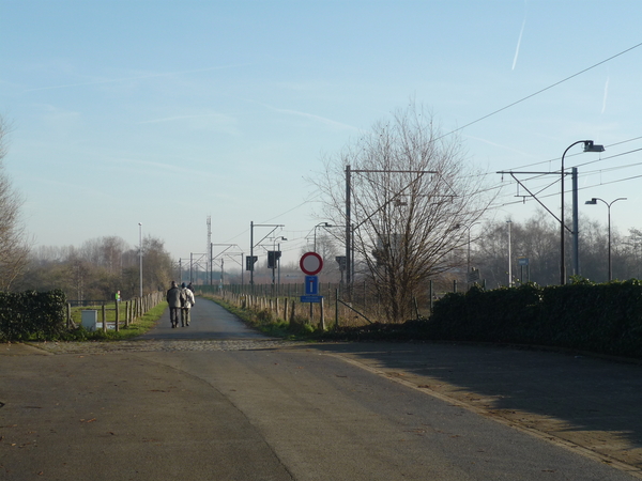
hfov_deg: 29.0
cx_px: 321
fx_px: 1243
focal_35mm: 67
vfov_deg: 21.9
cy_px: 240
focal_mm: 11.1
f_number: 3.9
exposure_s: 1/640
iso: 100
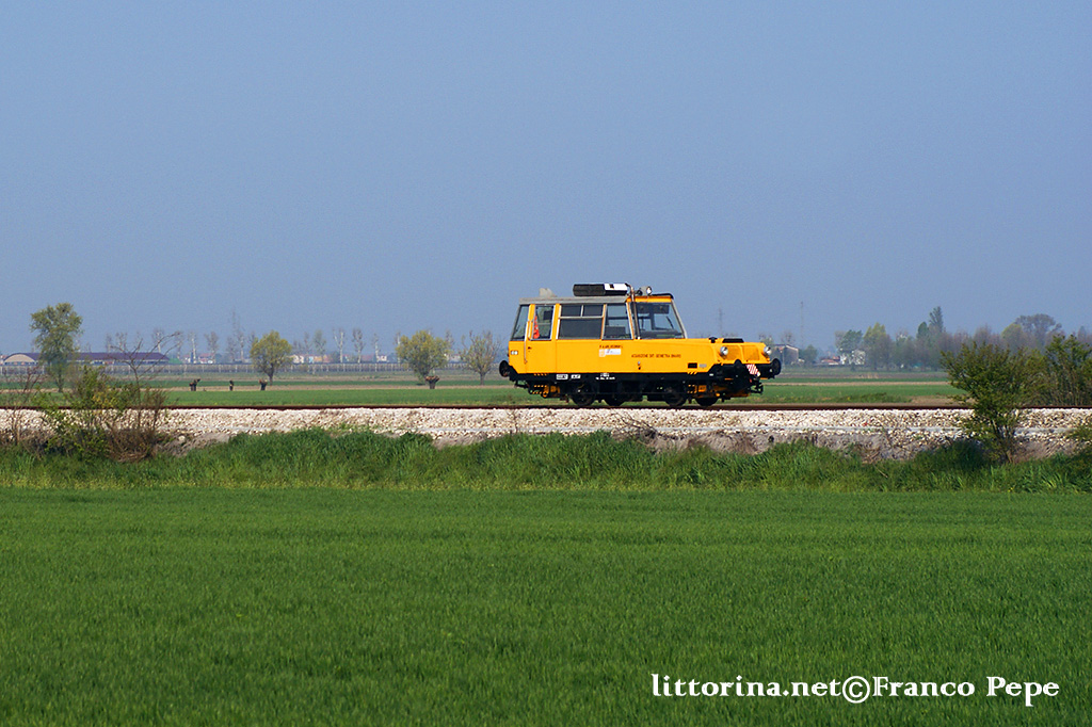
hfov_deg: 16.1
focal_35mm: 128
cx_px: 546
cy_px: 364
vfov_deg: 10.7
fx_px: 3866
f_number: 7.1
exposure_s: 1/500
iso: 100
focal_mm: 85
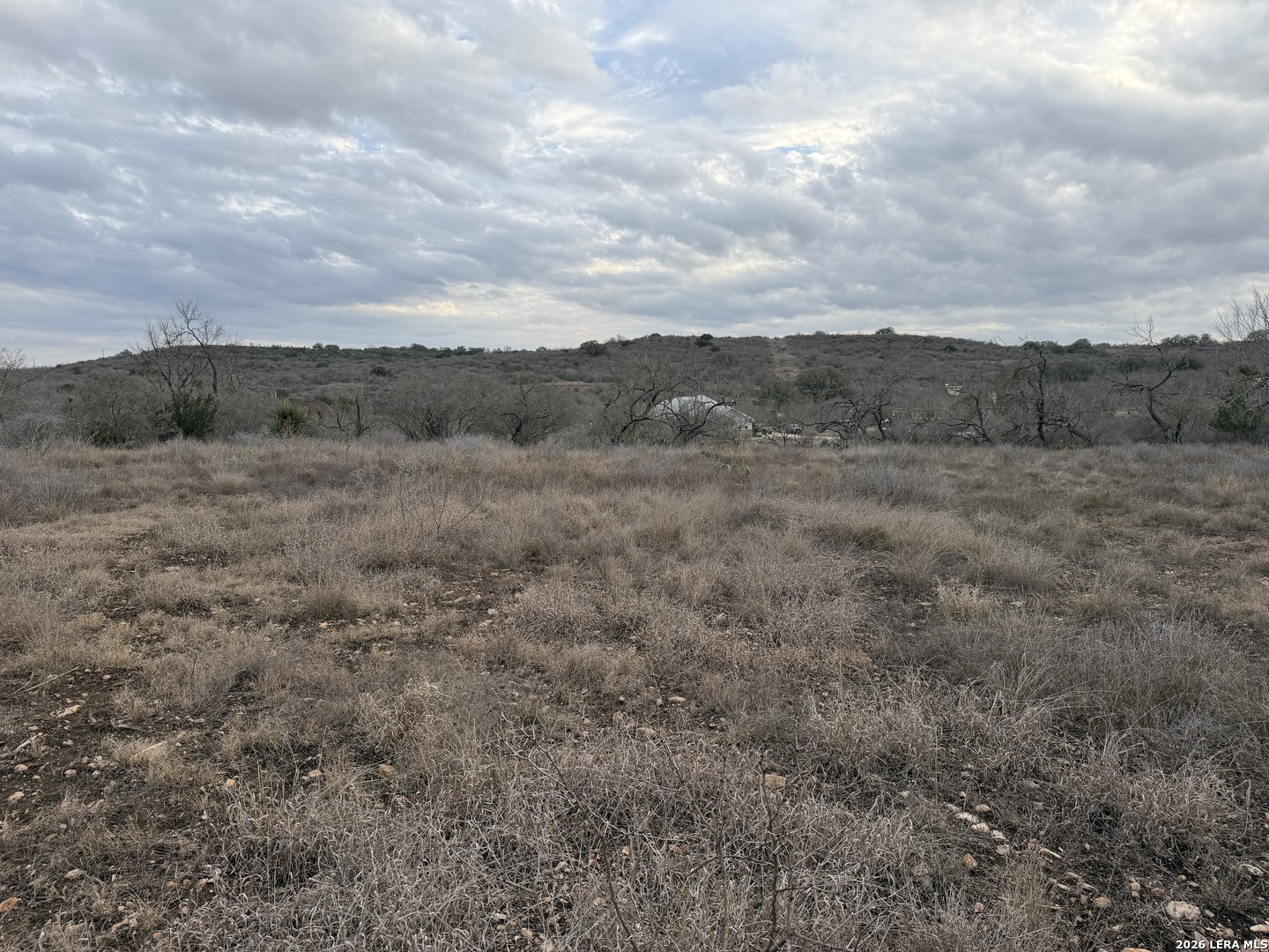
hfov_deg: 71.6
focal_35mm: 24
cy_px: 476
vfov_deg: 56.8
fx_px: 880
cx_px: 634
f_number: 1.78
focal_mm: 6.76
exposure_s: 1/1292
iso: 80
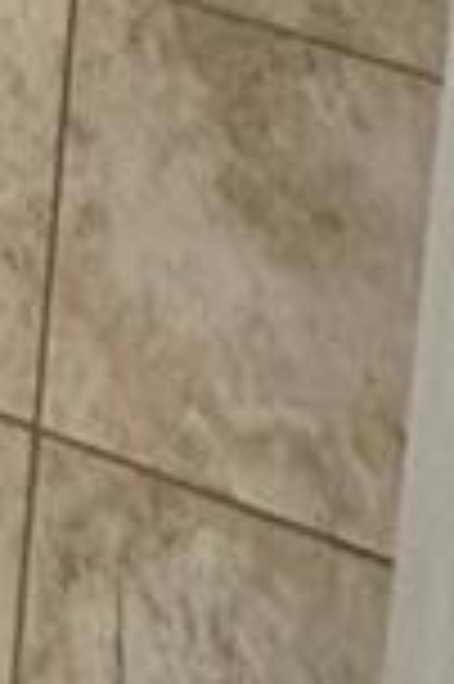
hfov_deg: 10.9
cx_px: -436
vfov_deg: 9.0
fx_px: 2180
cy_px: -1854
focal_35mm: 115
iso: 250
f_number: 2.2
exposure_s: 1/60
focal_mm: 2.22
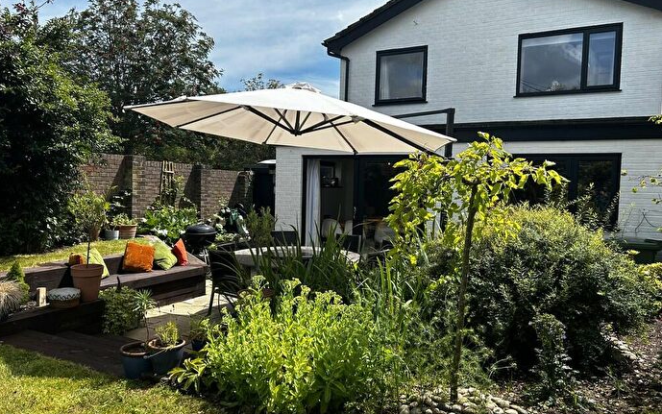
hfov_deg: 66.5
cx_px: 327
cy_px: 213
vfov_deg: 44.6
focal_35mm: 28
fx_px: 505
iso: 50
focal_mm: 5.7
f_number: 1.5
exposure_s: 1/3257
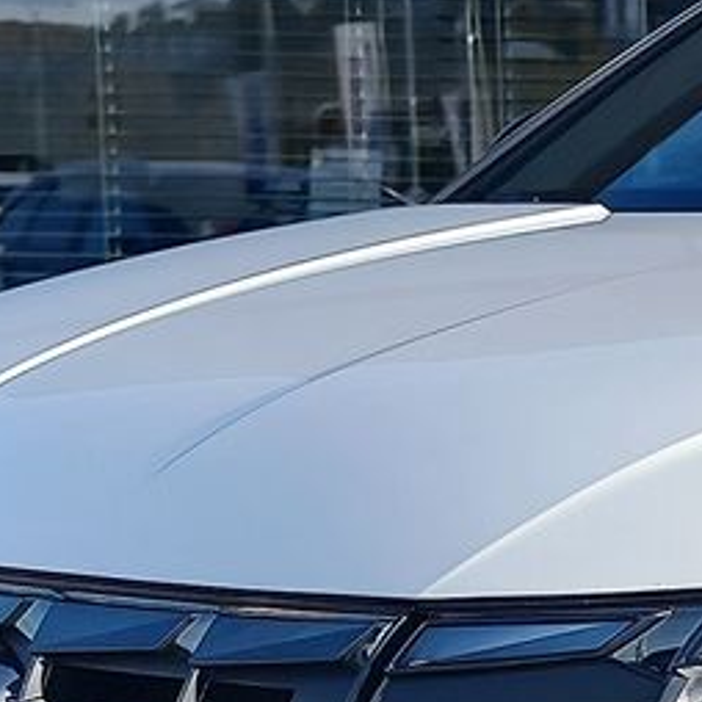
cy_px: 743
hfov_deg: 16.8
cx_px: 967
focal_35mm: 96
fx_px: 2203
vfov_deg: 17.6
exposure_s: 1/753
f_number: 1.69
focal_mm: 7.01
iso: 50
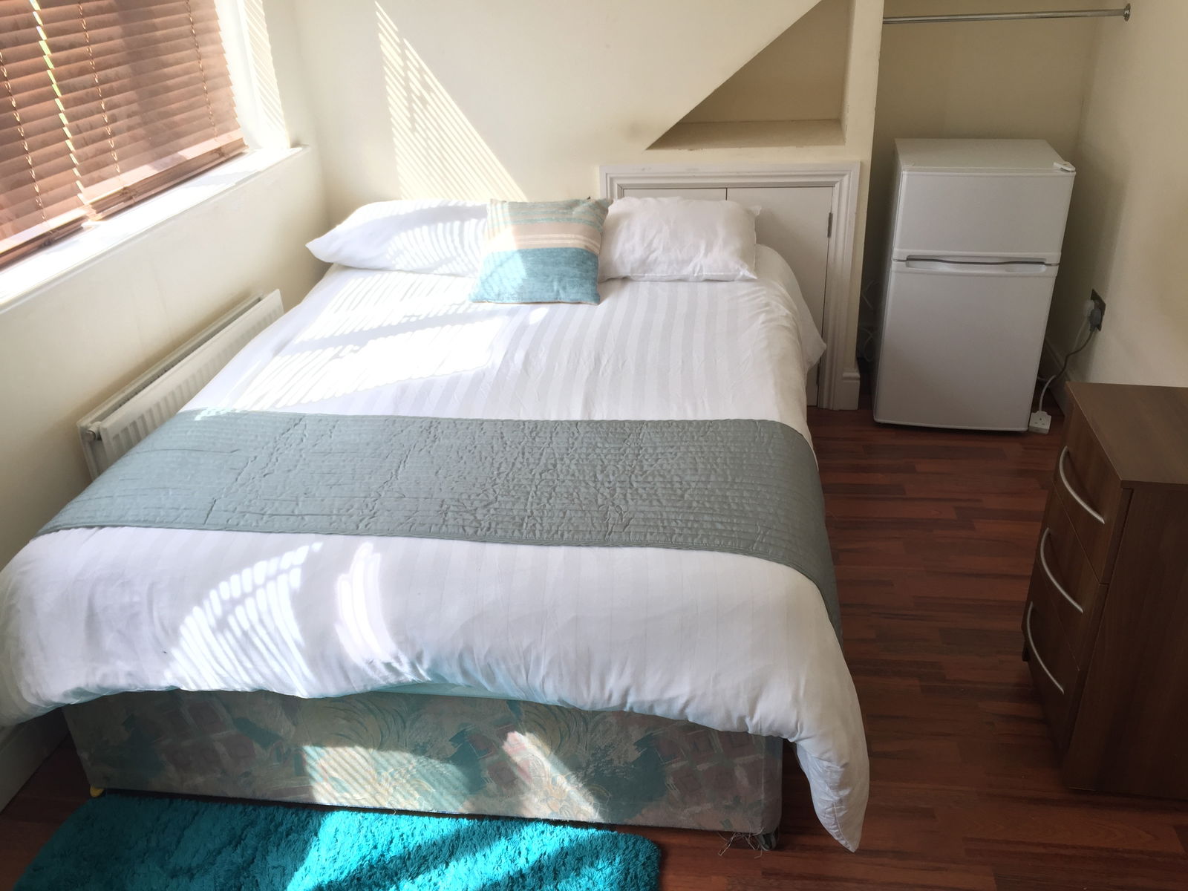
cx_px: 594
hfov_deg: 61.7
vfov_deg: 48.2
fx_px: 995
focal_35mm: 29
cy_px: 446
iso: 40
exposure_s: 1/50
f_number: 2.2
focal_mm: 4.15
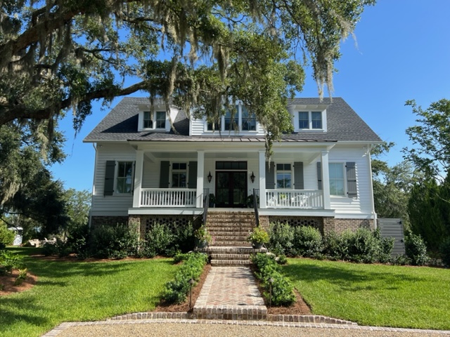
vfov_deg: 53.1
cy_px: 168
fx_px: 338
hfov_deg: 67.3
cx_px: 225
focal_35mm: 26
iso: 50
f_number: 1.5
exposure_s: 1/2299
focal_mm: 5.7
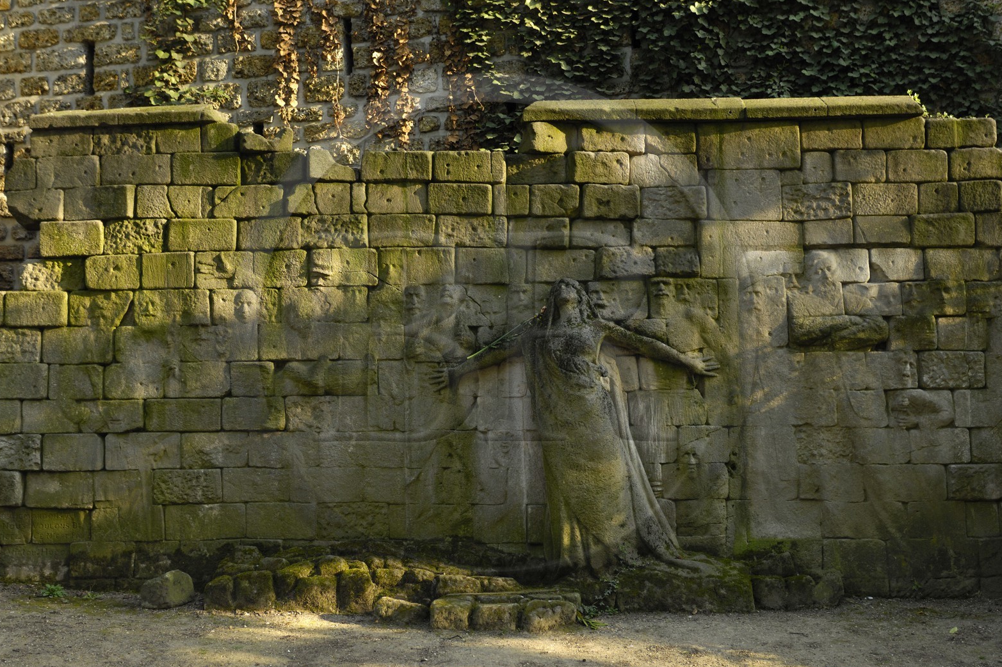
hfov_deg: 40.3
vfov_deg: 27.5
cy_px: 338
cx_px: 492
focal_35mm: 49
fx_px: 1364
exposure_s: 1/125
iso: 200
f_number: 3.5
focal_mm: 32
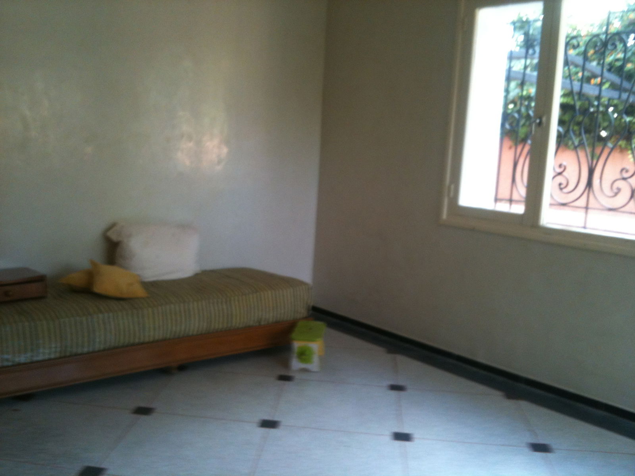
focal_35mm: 35
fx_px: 642
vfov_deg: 40.7
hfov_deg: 52.6
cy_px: 238
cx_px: 318
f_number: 2.8
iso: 80
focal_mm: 3.85
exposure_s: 1/15
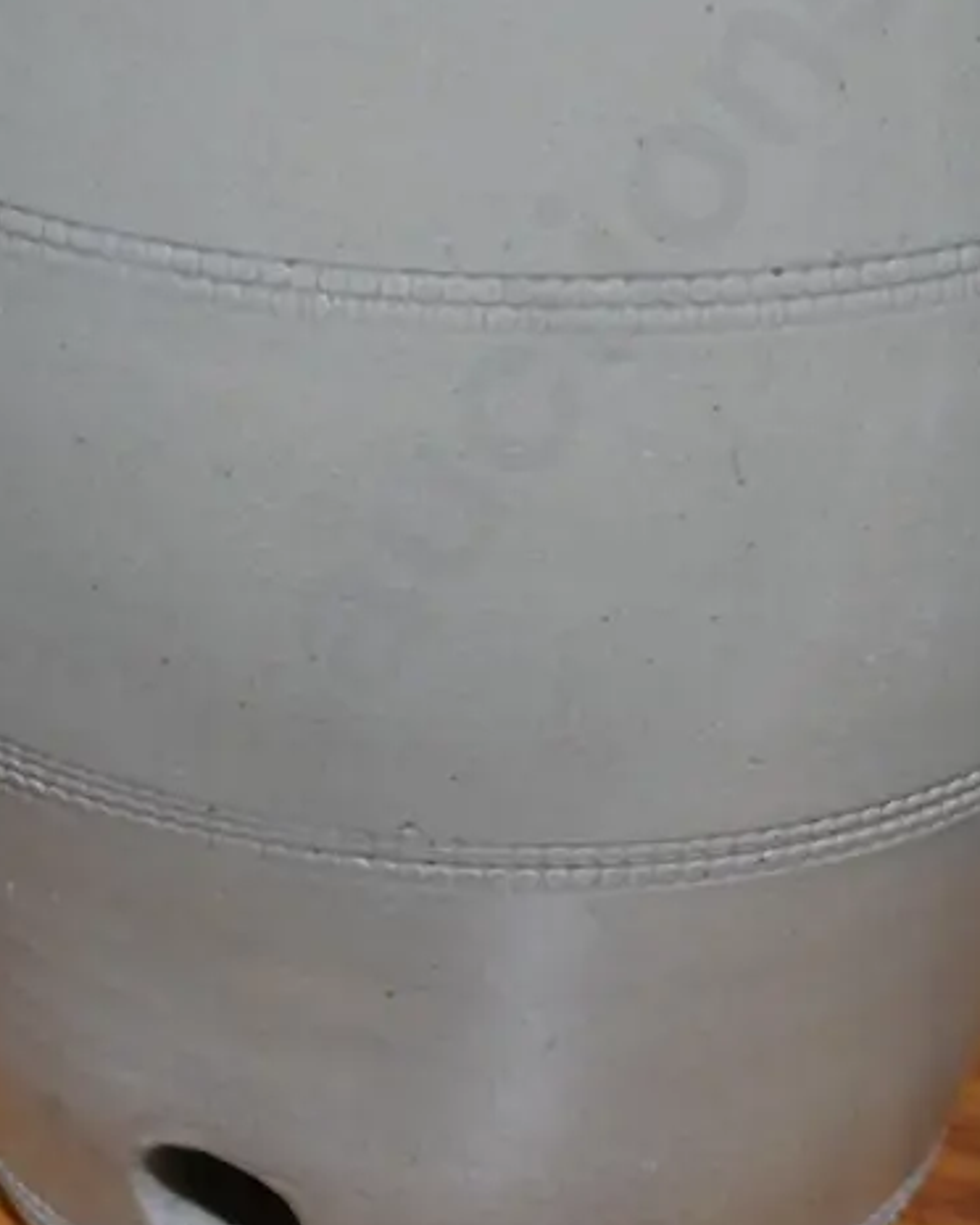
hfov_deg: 17.9
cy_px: 498
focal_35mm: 86
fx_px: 3118
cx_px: 449
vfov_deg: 22.2
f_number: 4.4
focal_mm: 20
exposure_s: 1/60
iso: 320
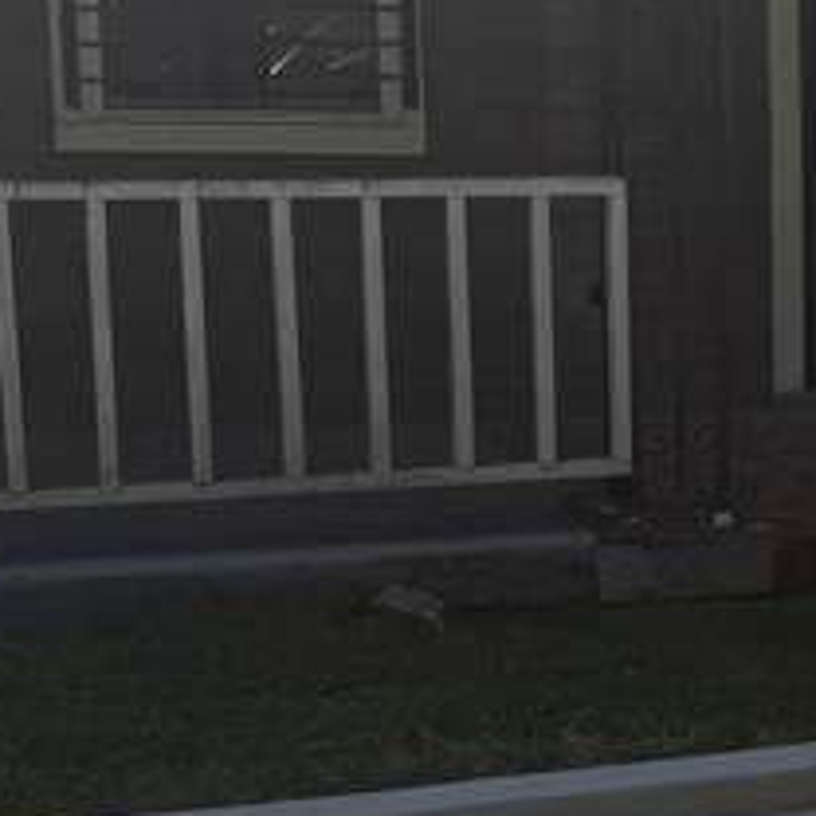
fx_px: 2614
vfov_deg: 17.7
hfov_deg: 16.2
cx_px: 1228
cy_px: 549
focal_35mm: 98
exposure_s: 1/6711
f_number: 1.78
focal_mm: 6.76
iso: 80
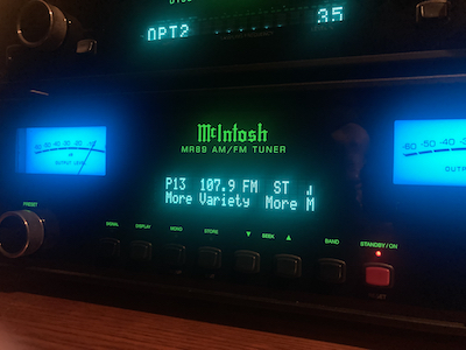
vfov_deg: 49.7
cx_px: 233
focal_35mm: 28
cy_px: 175
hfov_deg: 63.4
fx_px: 377
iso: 640
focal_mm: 3.99
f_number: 1.8
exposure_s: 1/24
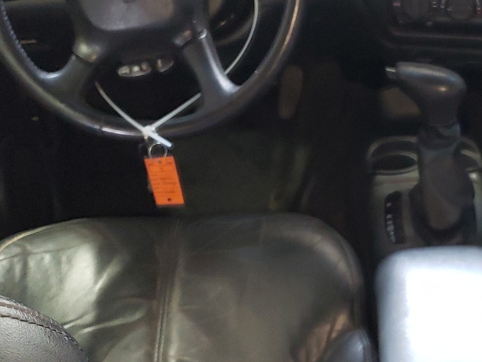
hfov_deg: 28.8
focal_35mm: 66
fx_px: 919
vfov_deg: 22.2
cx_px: 378
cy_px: 236
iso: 285
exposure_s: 1/30
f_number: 1.5
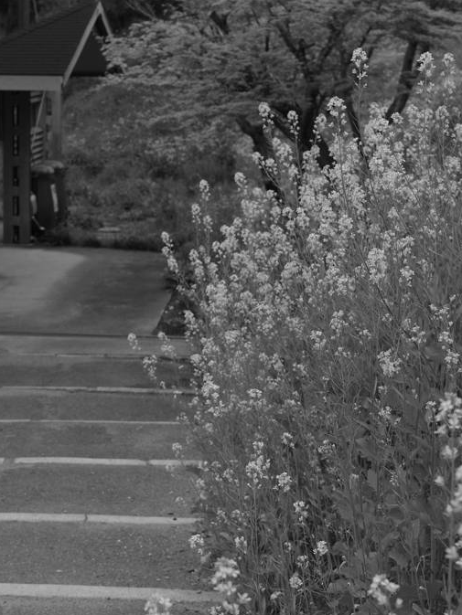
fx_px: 1352
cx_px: 120
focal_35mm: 76
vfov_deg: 25.7
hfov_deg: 19.3
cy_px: 310
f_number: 5
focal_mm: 35
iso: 100
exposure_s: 1/100
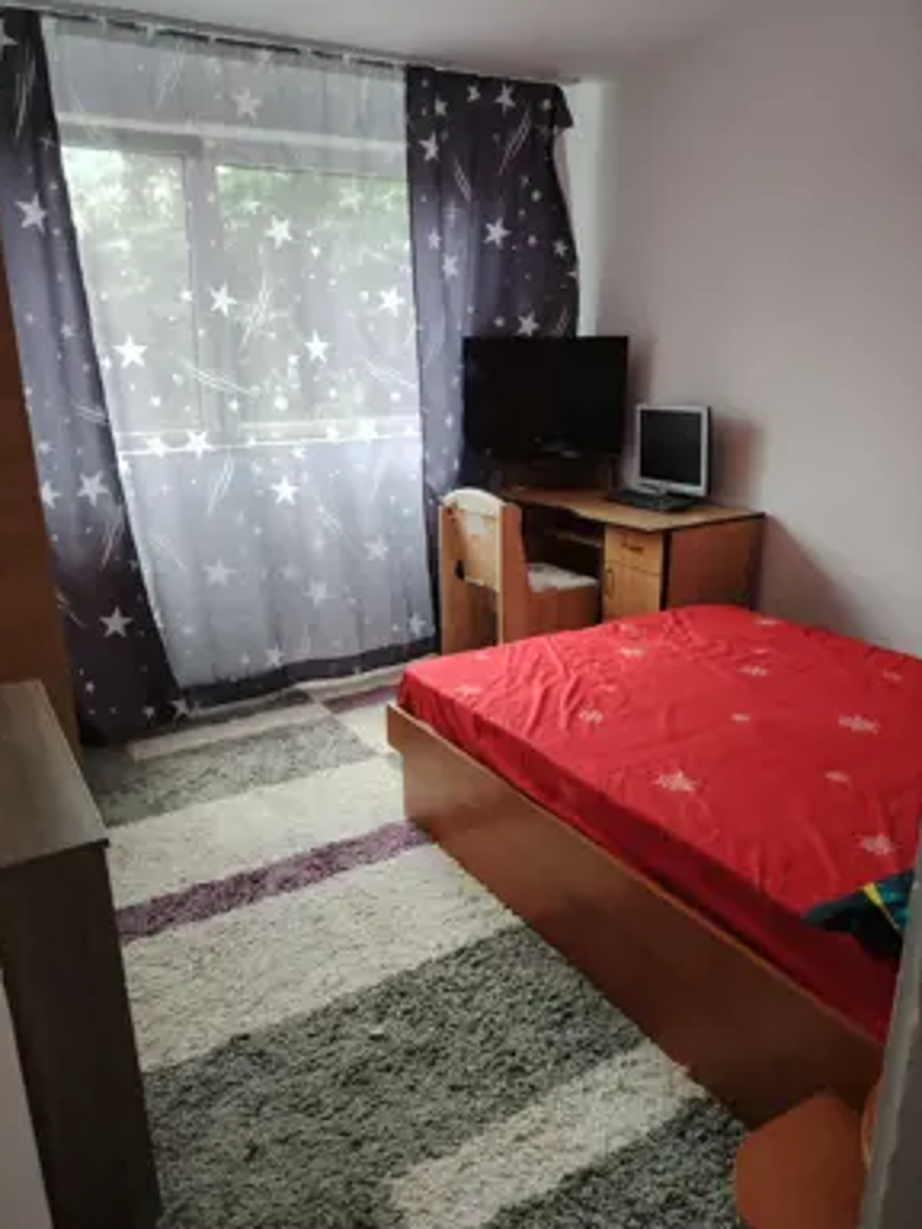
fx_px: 888
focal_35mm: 25
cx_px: 448
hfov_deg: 54.9
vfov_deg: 69.4
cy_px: 637
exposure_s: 1/100
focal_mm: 5.25
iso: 294
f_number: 1.75
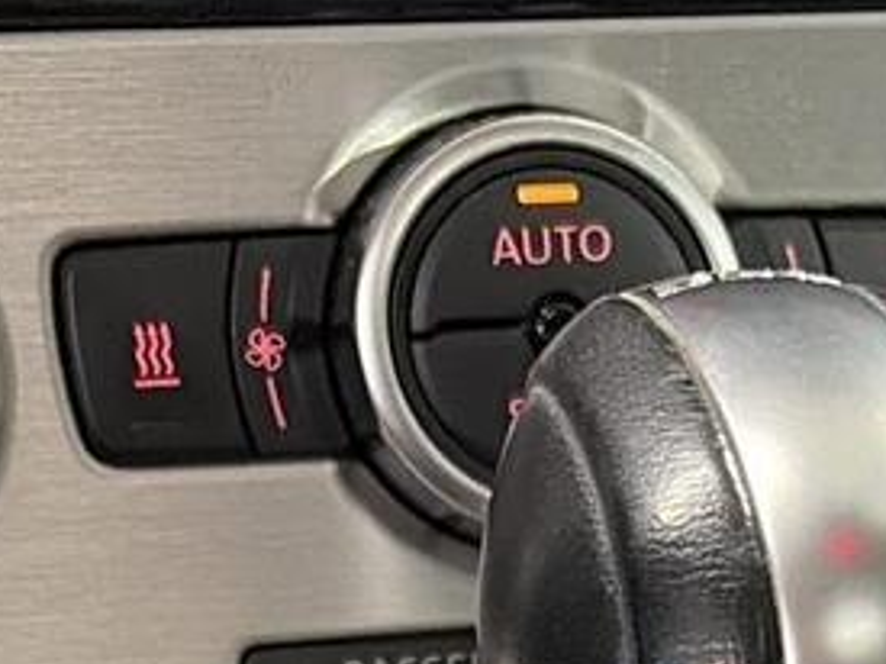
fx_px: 3479
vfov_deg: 9.4
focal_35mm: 136
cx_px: 854
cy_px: 1728
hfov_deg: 14.3
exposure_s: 1/33
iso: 320
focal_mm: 5.96
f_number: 1.6
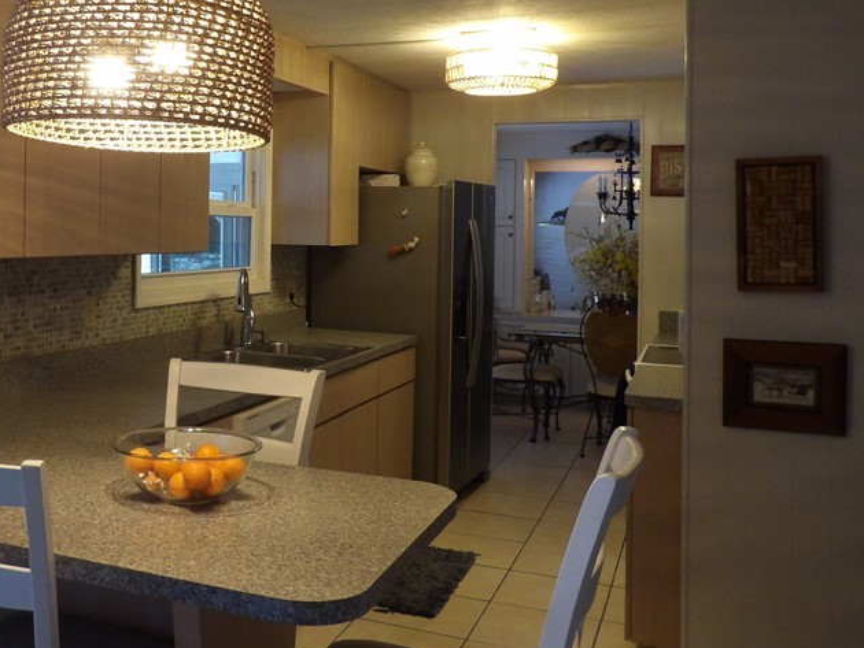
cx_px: 207
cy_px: 229
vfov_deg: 36.5
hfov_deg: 46.0
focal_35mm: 39
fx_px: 974
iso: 243
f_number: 3.2
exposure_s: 1/17
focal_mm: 4.3
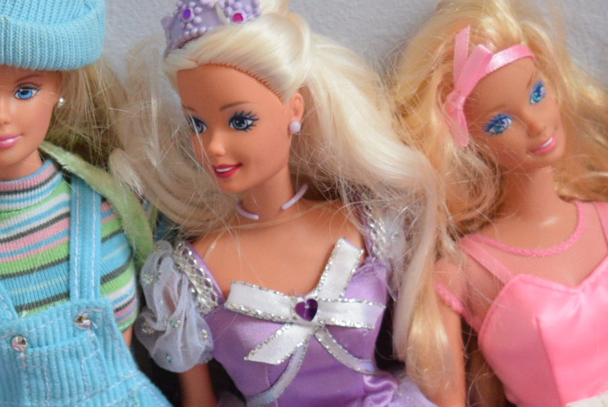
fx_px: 2316
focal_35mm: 137
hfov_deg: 14.9
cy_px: 443
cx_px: 114
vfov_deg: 9.9
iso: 1000
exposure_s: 1/60
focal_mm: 28
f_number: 4.2
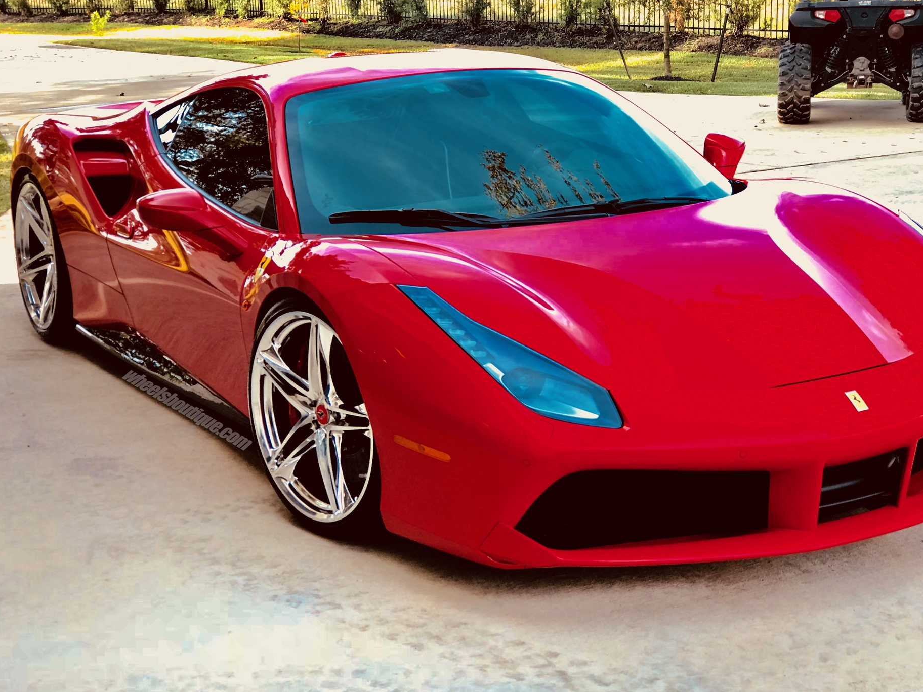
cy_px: 350
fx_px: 1600
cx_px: 467
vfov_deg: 24.4
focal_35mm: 60
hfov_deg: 32.2
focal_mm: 6.6
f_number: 2.8
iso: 25
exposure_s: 1/120
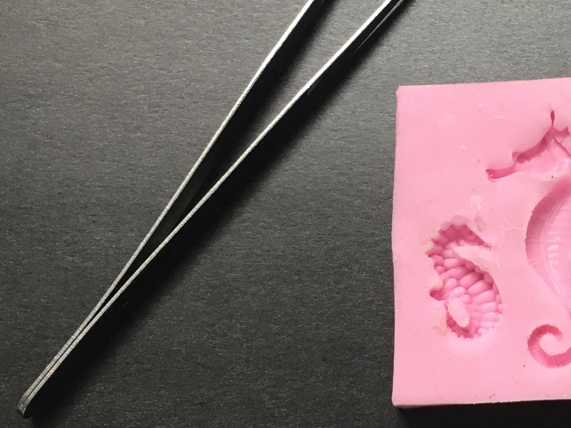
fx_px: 1386
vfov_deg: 17.6
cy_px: 178
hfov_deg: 22.3
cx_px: 592
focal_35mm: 84
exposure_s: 1/30
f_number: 2.2
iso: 80
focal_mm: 4.15
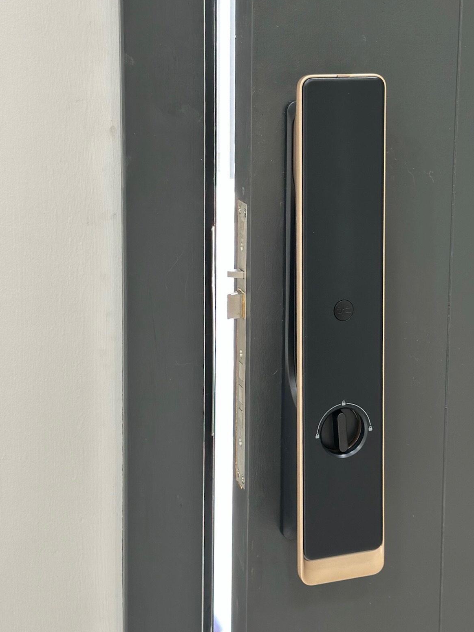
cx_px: 299
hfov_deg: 23.6
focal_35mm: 62
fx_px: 1132
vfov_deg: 31.1
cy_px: 260
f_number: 1.78
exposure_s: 1/50
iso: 125
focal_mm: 6.86
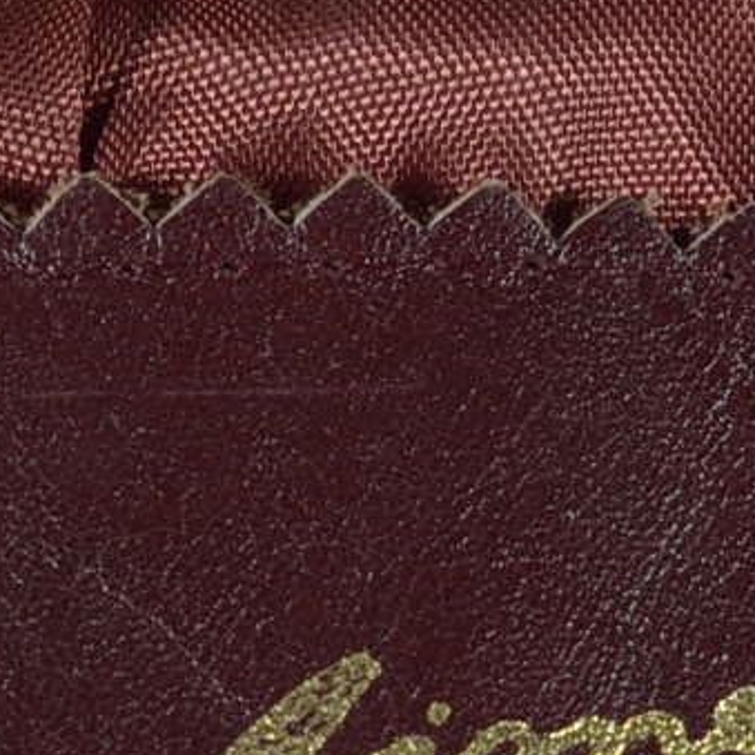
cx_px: 7
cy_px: 1036
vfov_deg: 3.8
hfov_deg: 3.8
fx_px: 11425
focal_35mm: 463
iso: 100
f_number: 5.6
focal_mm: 50
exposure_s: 1/125
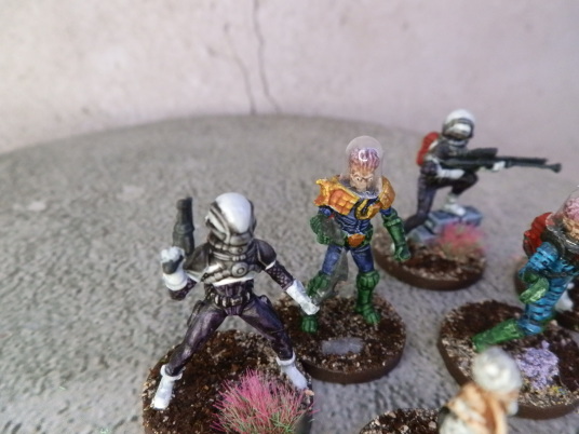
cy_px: 217
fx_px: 468
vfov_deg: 49.7
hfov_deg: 63.4
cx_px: 290
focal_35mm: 28
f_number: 3.1
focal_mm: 5
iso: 400
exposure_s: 1/100
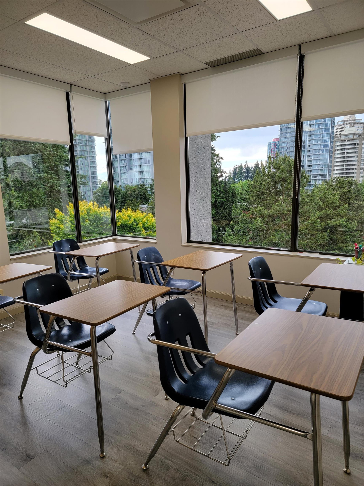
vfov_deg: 71.6
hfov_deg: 56.8
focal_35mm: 24
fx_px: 336
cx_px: 182
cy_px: 243
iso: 32
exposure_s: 1/119
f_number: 1.8
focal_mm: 6.7
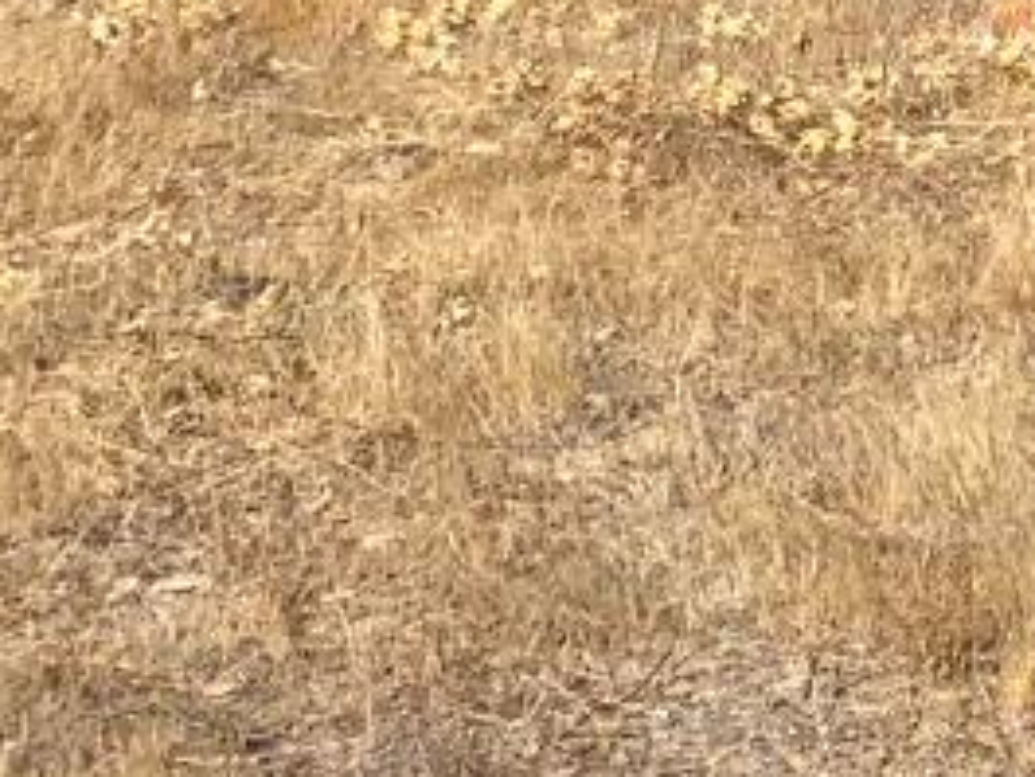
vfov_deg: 9.4
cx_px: 2461
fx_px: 4397
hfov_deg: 11.3
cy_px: -802
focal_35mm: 147
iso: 25
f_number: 1.8
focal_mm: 4.25
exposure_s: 1/2681
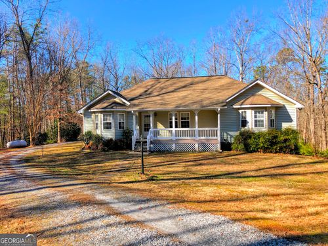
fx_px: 265
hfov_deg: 63.4
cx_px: 164
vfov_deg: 49.7
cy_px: 123
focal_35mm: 28
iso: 20
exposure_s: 1/771
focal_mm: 3.99
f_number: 1.8
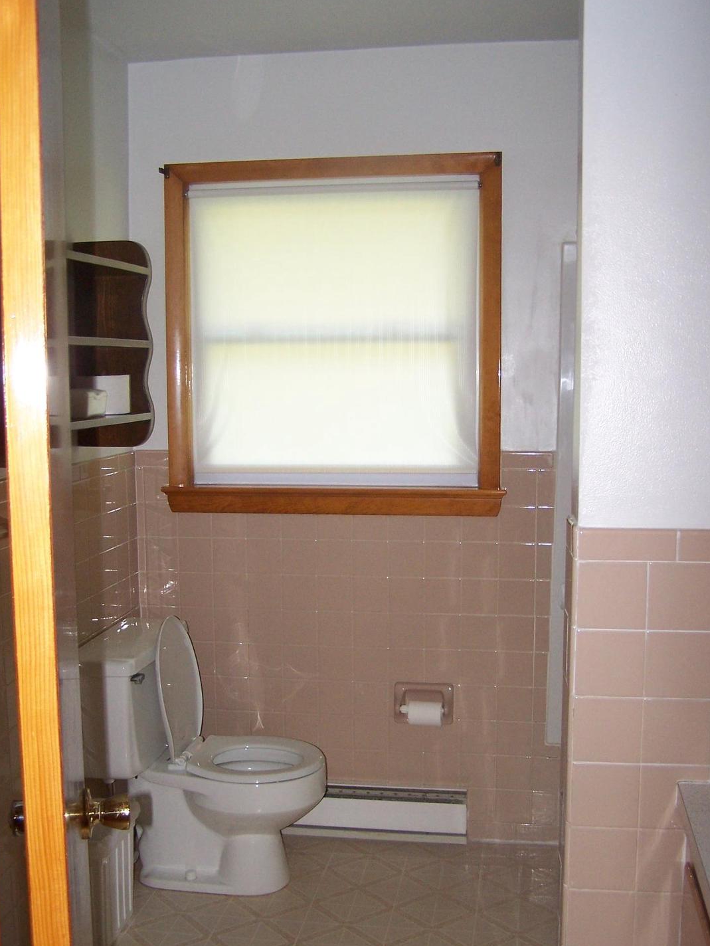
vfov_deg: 45.7
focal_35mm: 41
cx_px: 356
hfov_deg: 35.2
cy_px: 508
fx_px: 1121
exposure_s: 1/60
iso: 140
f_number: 2.8
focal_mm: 6.3
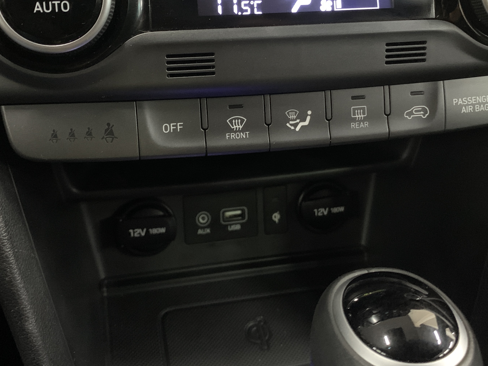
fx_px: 550
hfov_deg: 47.9
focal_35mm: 39
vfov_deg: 36.3
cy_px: 114
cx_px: 237
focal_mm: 4.25
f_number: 1.8
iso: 1000
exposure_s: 1/17
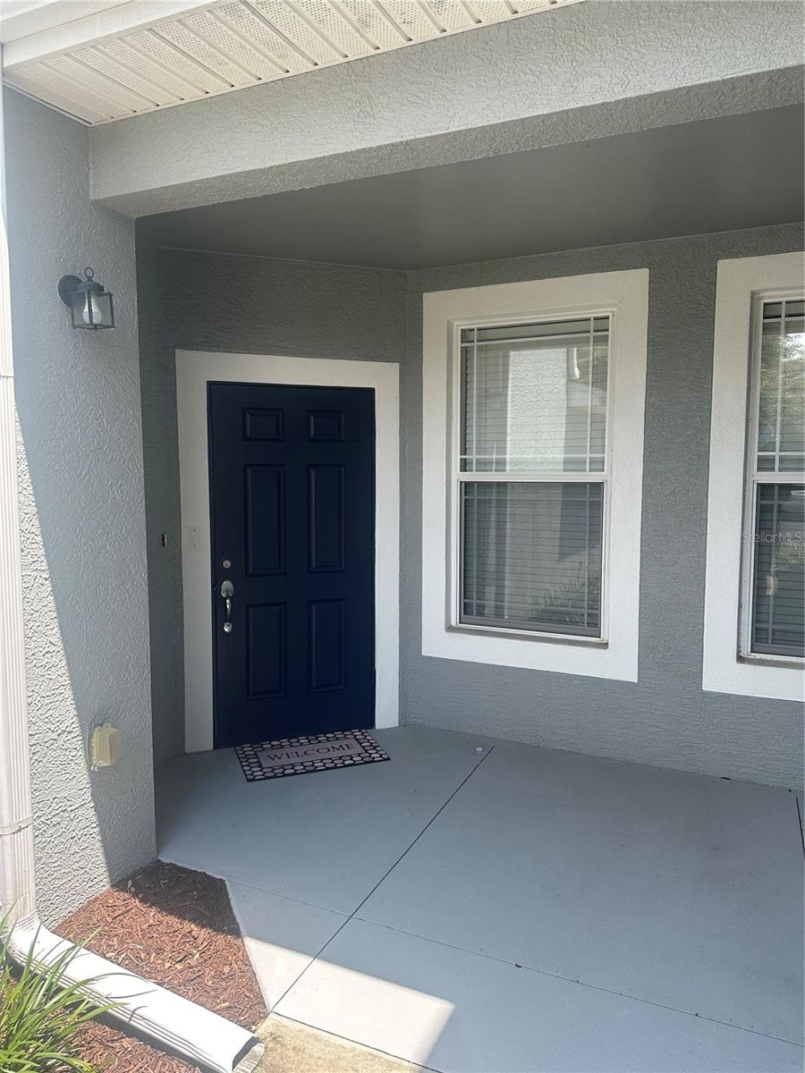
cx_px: 402
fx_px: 744
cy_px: 536
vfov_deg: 71.6
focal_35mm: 24
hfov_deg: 56.8
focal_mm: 6.86
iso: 80
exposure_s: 1/829
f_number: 1.78
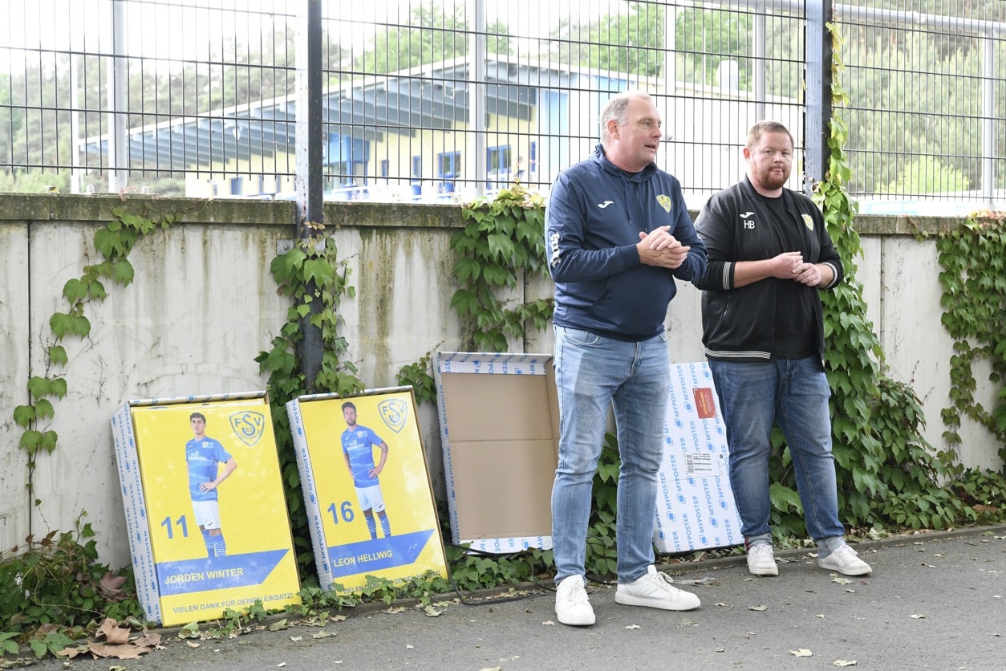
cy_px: 339
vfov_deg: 27.5
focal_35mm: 49
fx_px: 1369
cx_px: 506
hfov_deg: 40.3
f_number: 4
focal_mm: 48
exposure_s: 1/800
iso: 2000
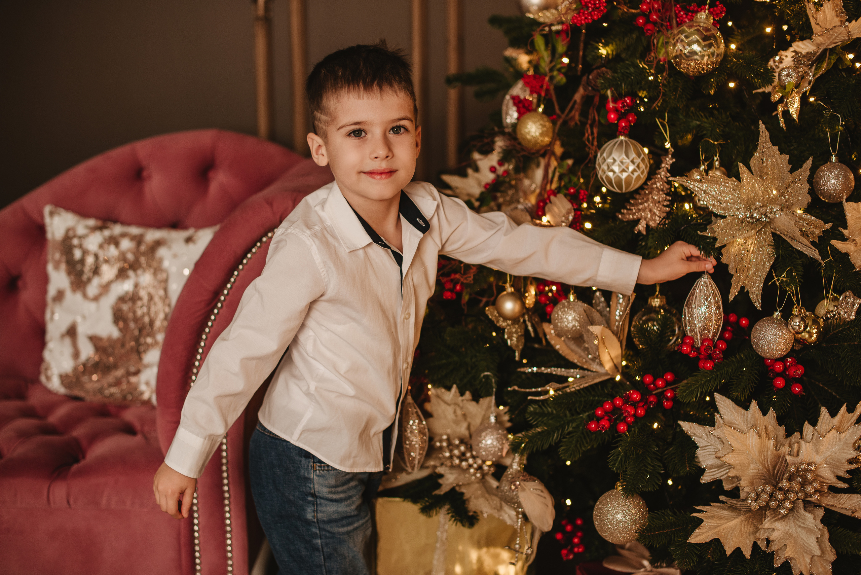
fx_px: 1196
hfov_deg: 39.6
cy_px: 288
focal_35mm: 50
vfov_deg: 27.0
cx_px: 430
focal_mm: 50
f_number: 2.5
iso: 500
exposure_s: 1/200
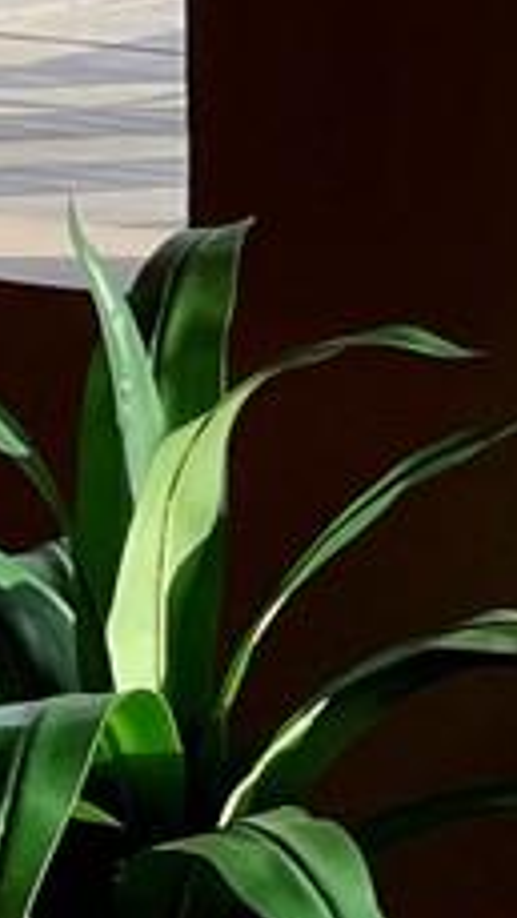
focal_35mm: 198
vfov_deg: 10.7
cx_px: 2268
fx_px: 4820
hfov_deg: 5.2
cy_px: -172
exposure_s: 1/1014
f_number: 1.6
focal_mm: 4.2
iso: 32
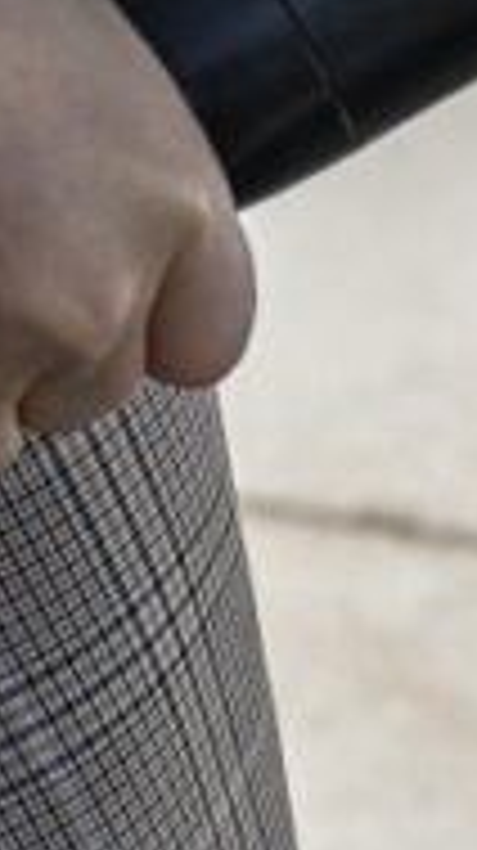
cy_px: -443
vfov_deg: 8.8
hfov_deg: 4.7
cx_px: 1750
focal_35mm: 238
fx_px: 5364
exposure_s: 1/125
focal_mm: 42
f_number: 5
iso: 64
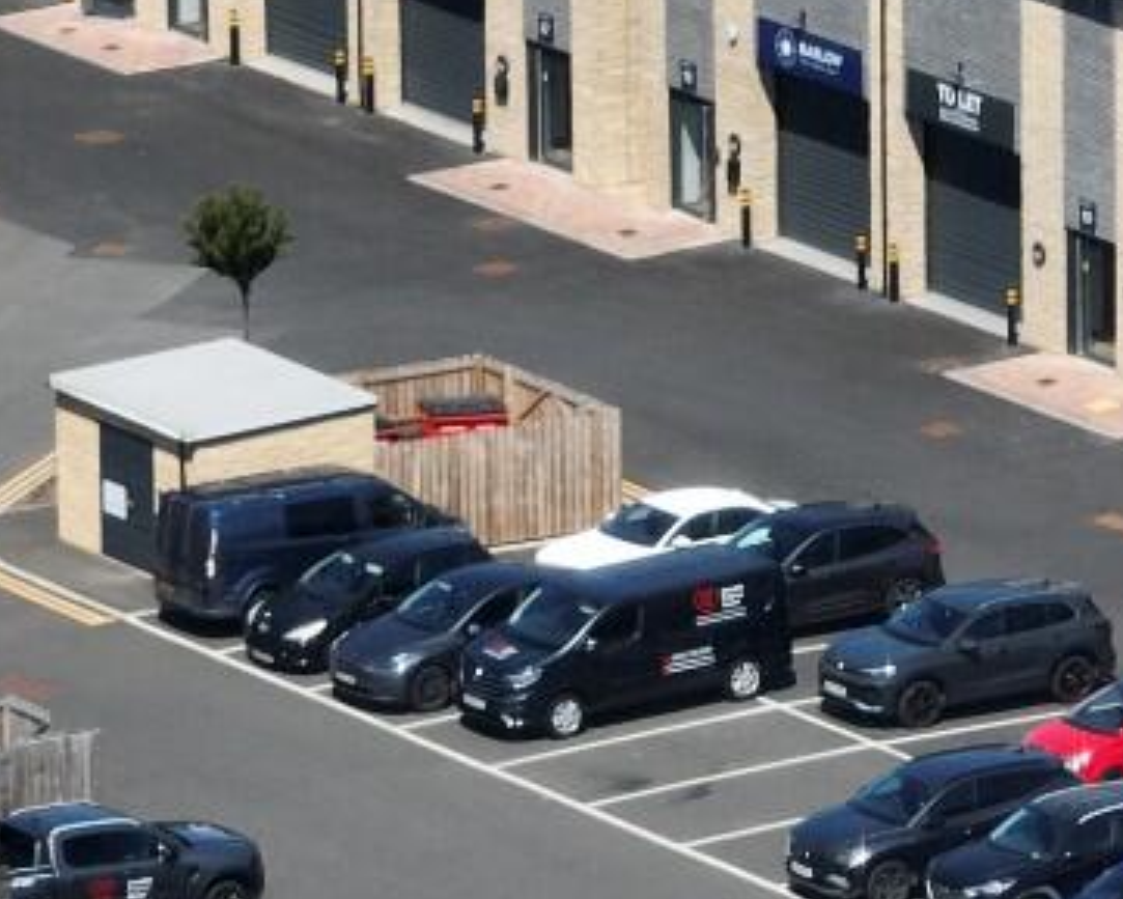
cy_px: 305
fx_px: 14827
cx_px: 1170
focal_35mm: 446
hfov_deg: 4.3
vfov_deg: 3.5
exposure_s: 1/400
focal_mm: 29.85
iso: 100
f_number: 4.4
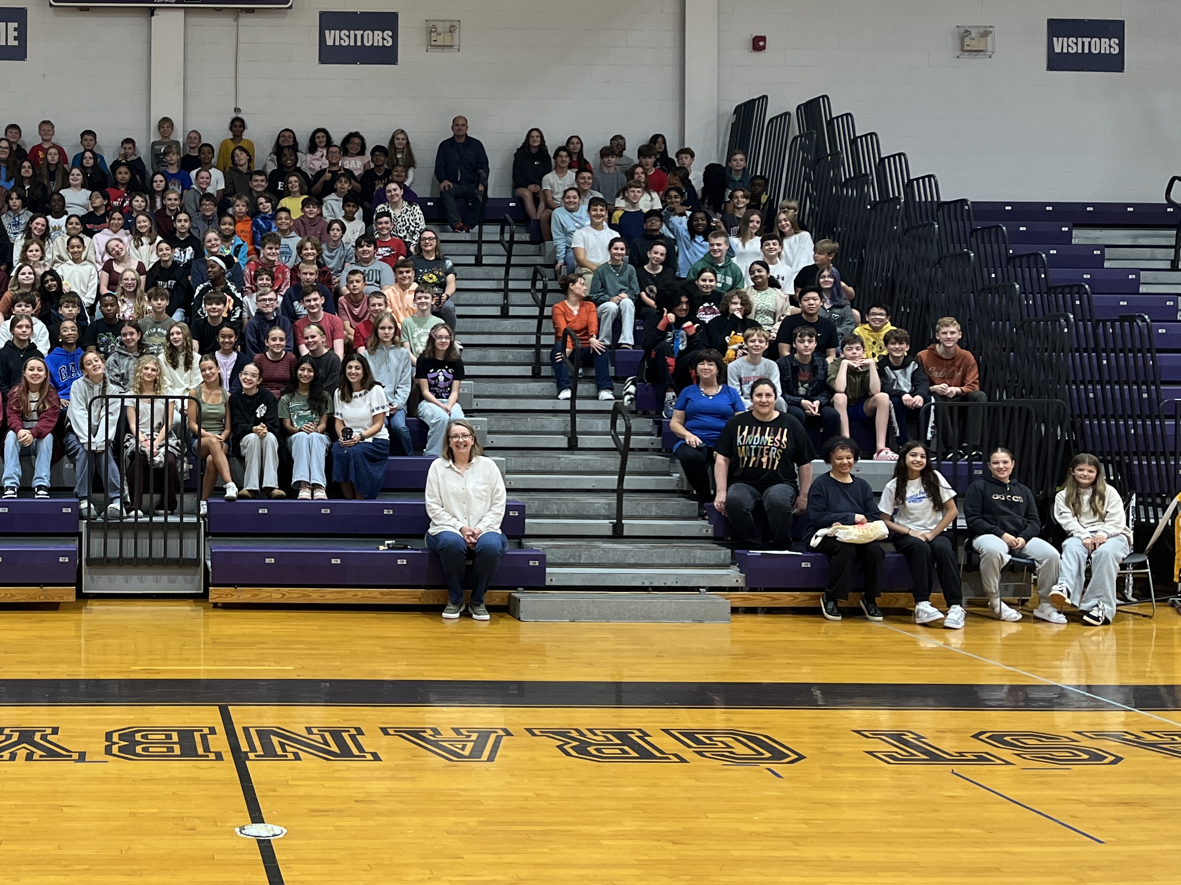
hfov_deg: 38.9
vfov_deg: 31.4
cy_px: 348
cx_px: 162
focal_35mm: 46
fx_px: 1569
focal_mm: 5.1
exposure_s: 1/60
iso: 125
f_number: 1.6
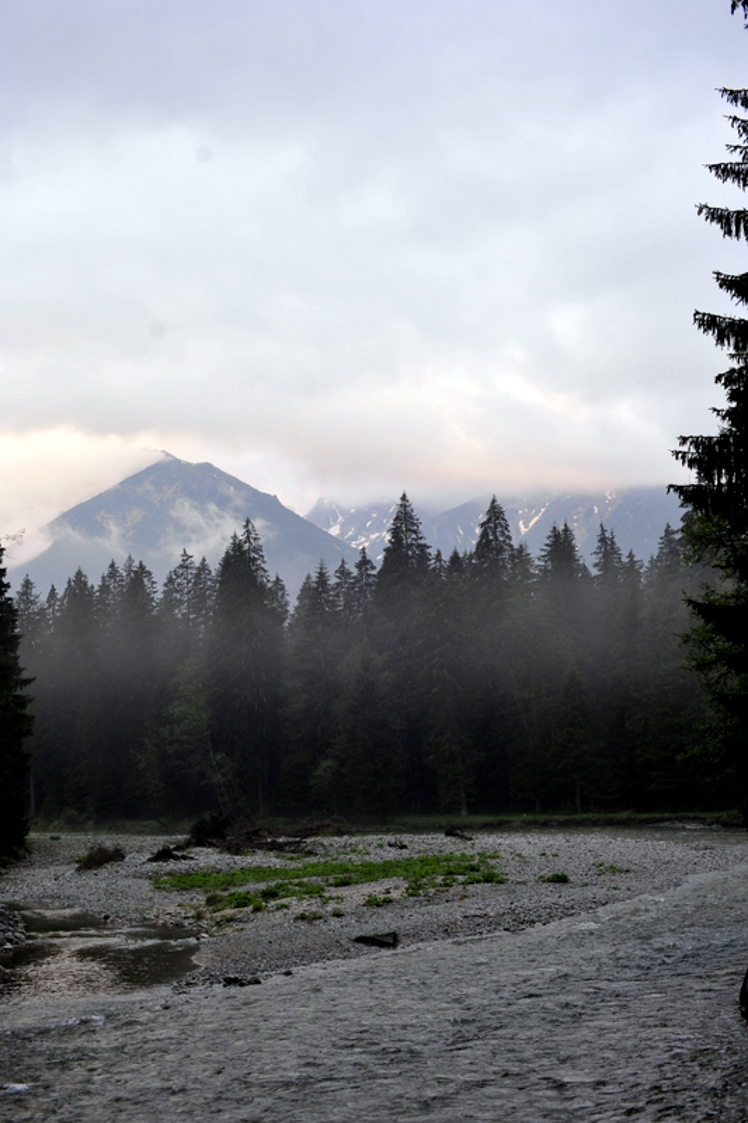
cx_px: 374
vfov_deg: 39.6
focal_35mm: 50
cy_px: 562
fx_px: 1559
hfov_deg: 27.0
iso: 400
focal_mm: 50
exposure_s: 1/60
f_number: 5
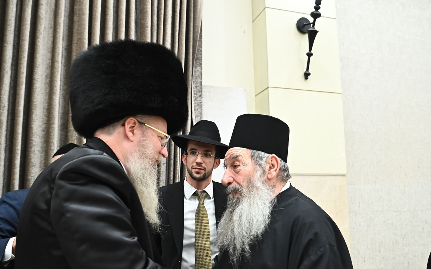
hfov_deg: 58.1
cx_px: 228
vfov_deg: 38.3
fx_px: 388
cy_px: 142
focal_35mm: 33
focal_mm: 27
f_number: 4
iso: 3200
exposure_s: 1/200
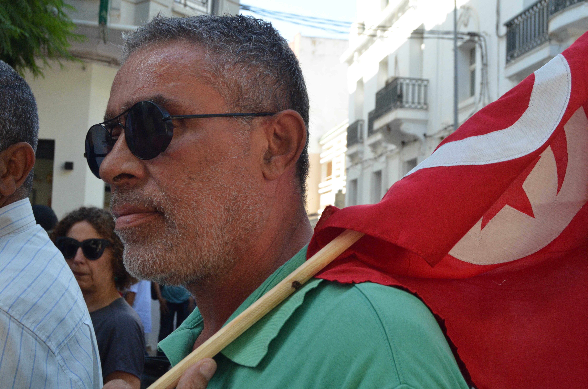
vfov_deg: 29.7
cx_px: 294
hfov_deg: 43.7
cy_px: 194
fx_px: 733
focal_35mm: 45
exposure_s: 1/400
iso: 1000
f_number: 10
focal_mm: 30
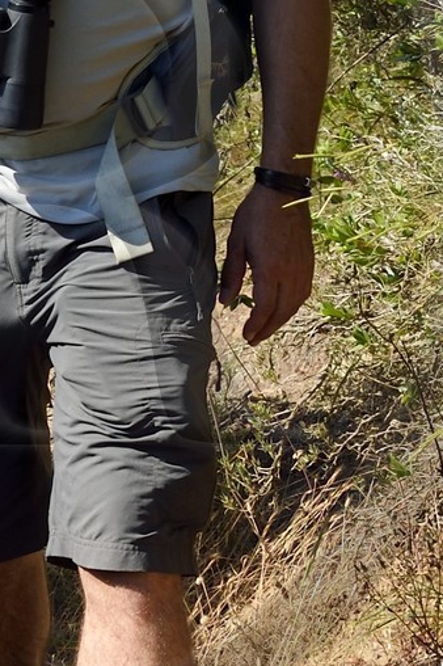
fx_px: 4195
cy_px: 205
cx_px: -111
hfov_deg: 6.0
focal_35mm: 227
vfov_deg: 9.1
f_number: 9
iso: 200
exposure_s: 1/400
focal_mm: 48
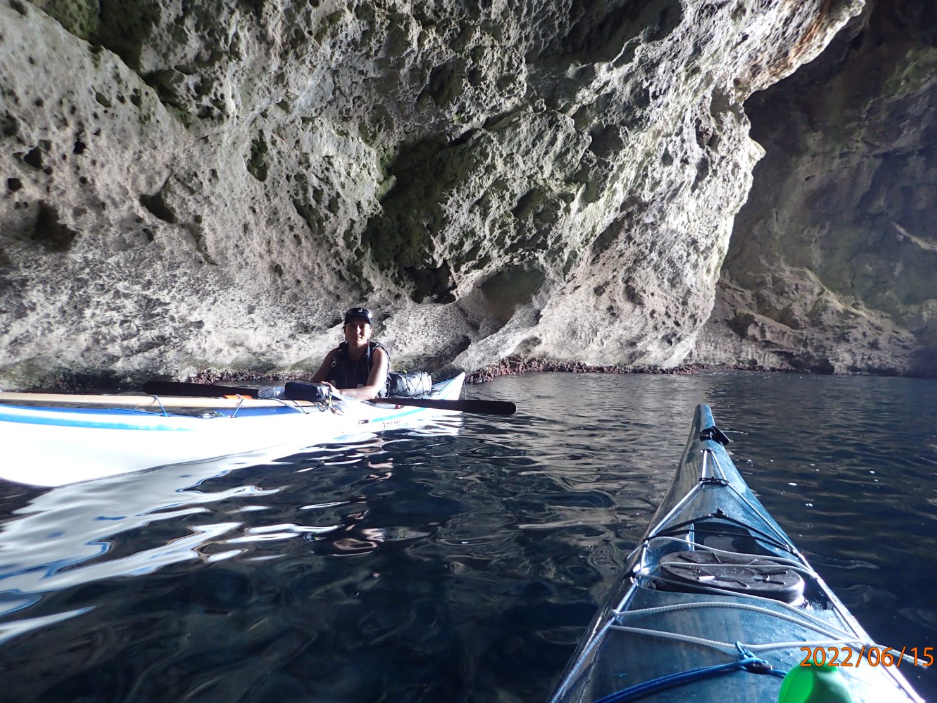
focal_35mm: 27
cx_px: 490
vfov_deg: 51.4
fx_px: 731
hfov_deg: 65.3
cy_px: 356
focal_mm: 4.5
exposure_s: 1/40
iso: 200
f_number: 2
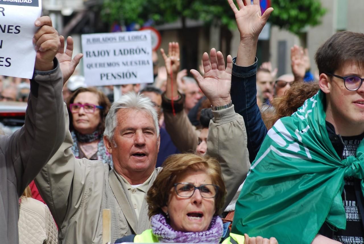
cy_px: 122
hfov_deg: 8.8
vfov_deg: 5.9
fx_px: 2355
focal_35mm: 232
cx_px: 182
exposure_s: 1/125
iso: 200
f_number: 8
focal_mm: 155
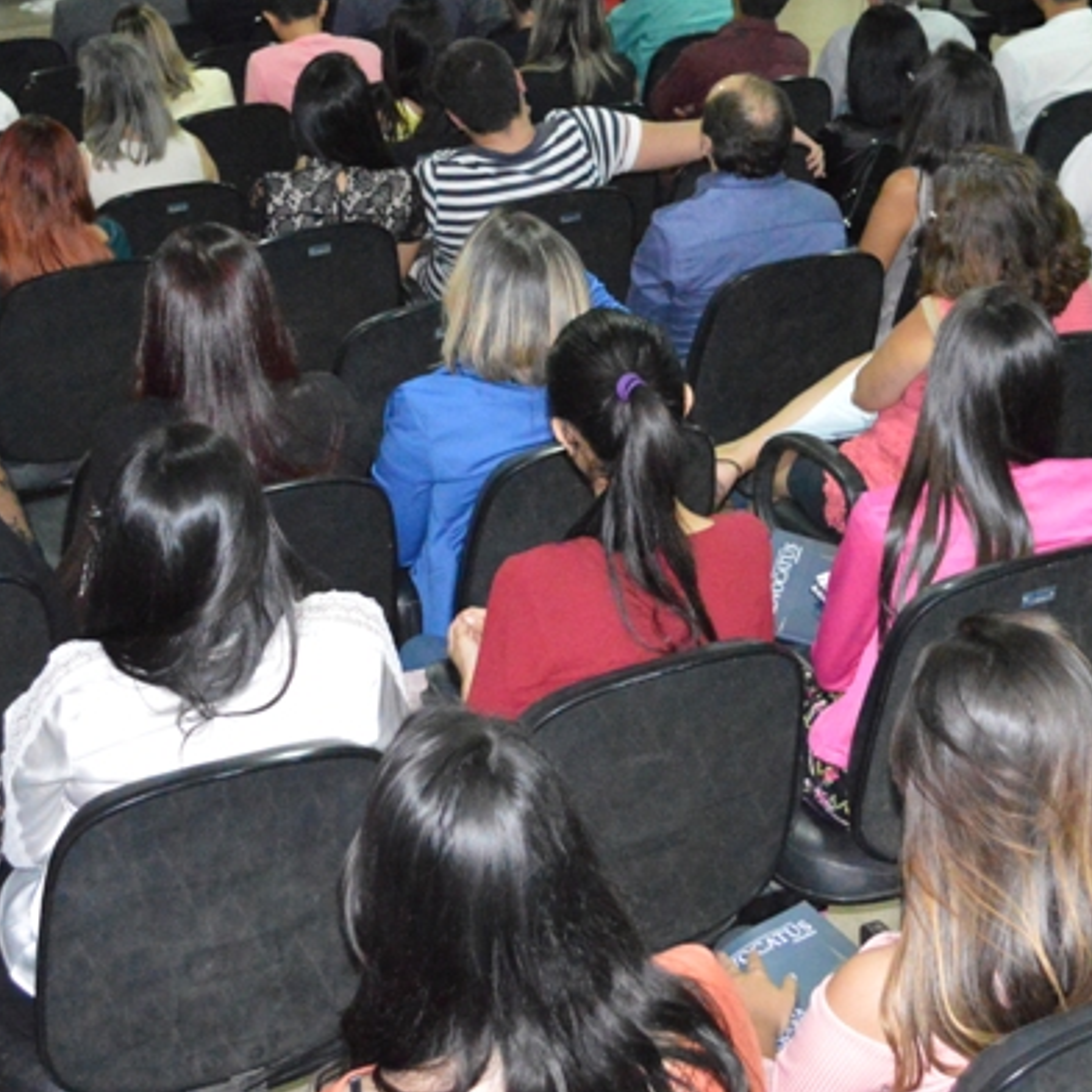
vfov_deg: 23.6
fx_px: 2605
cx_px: 678
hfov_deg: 23.6
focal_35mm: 73
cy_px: 399
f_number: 4
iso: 6400
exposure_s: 1/60
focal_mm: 22
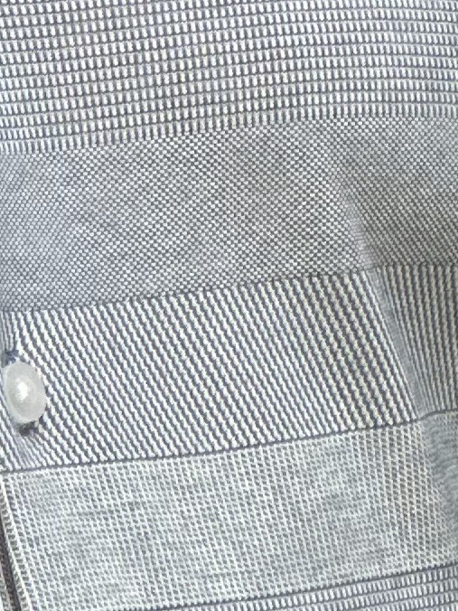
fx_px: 8097
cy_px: -1053
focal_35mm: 459
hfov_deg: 3.2
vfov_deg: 4.2
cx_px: -431
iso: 200
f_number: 2.8
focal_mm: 9
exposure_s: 1/40
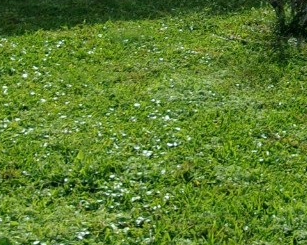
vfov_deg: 16.9
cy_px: -28
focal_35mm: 88
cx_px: 312
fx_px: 799
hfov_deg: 21.0
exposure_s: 1/105
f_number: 10.4
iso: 80
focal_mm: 4.9
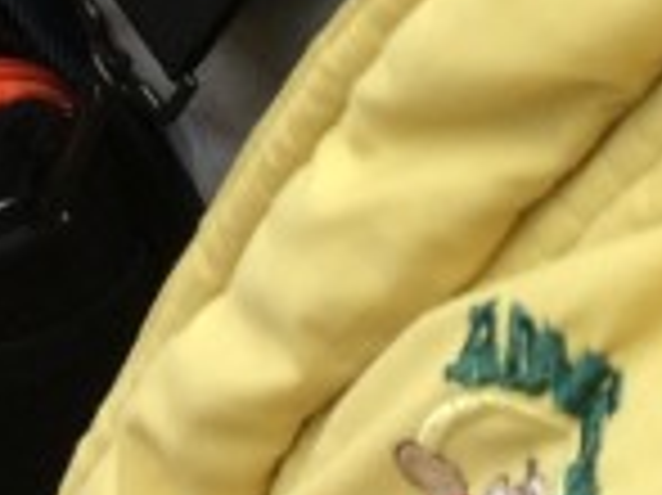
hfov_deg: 9.1
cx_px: -468
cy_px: -954
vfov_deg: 6.5
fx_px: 3994
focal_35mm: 209
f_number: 2.2
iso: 50
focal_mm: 4.12
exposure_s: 1/120
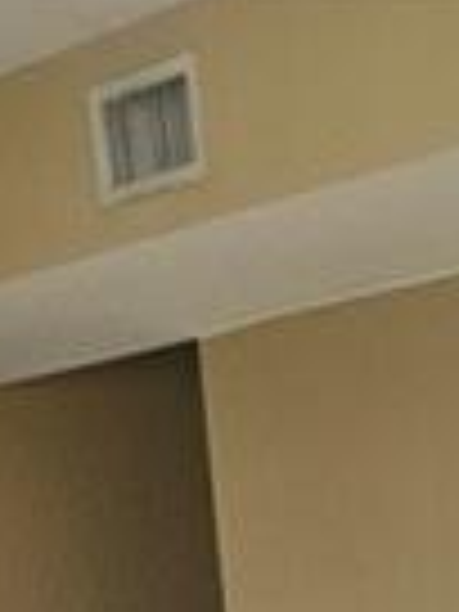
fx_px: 2298
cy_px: 1706
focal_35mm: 130
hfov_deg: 10.7
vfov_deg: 11.1
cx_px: 824
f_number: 1.8
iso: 250
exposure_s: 1/120
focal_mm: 5.4
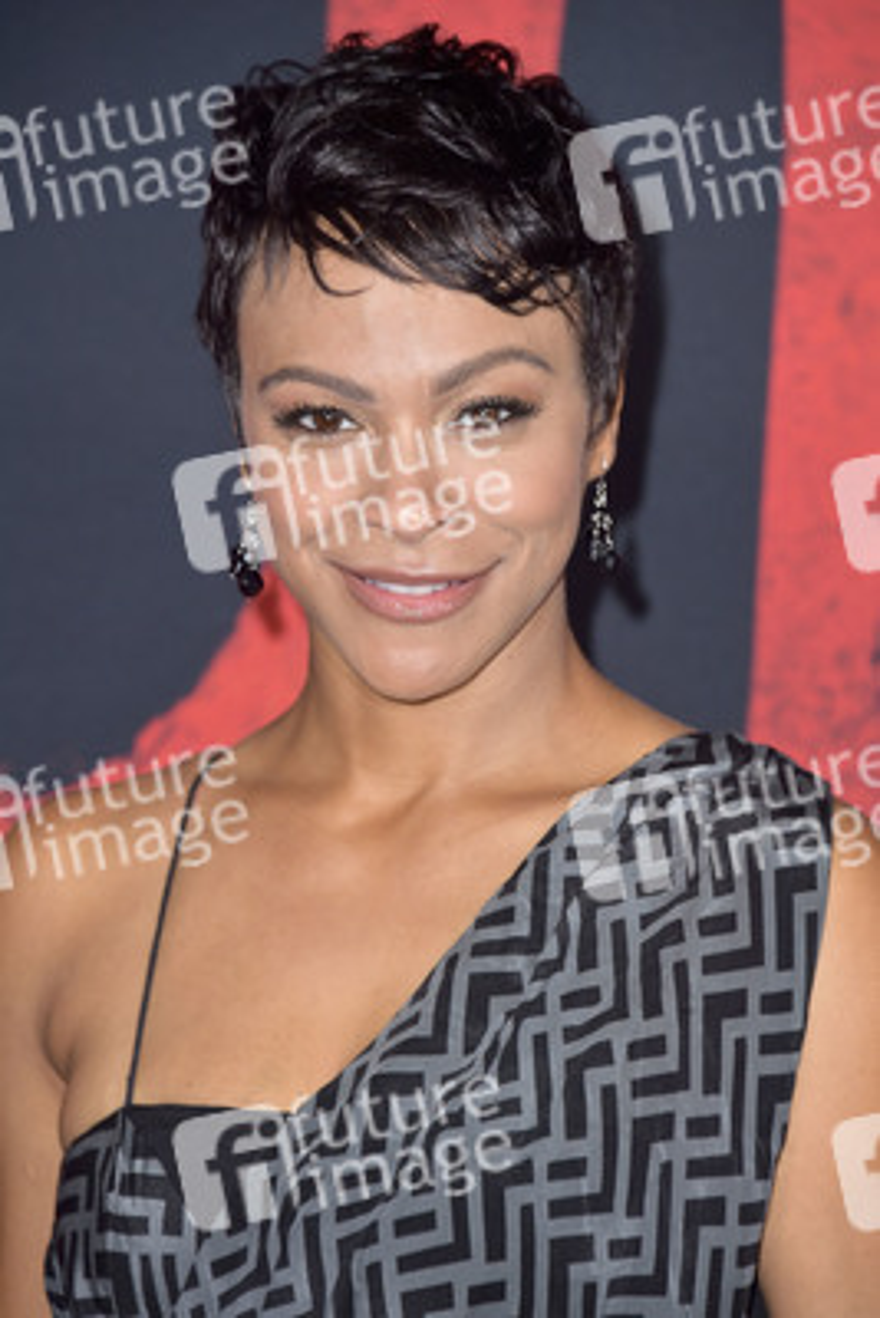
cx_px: 440
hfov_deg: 6.5
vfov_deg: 9.8
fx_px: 7693
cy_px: 659
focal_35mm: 210
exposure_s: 1/250
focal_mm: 210
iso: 400
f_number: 7.1
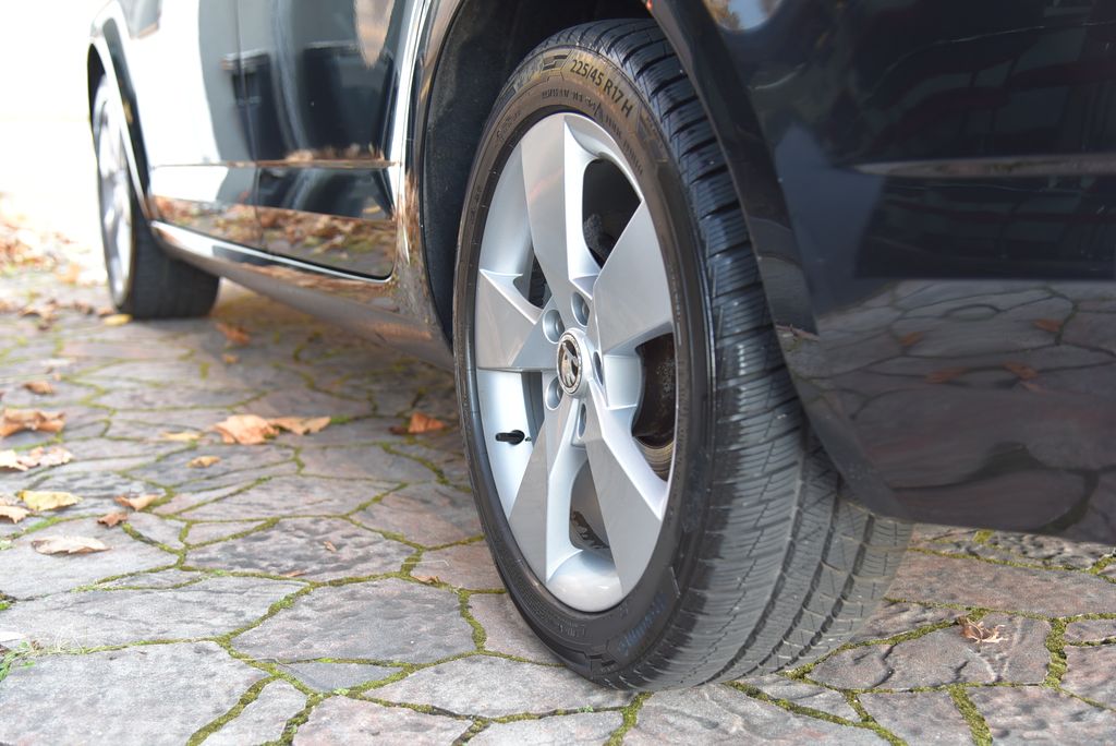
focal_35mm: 50
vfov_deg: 27.0
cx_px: 558
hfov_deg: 39.6
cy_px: 373
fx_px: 1551
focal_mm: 50
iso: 500
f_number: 4
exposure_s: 1/20
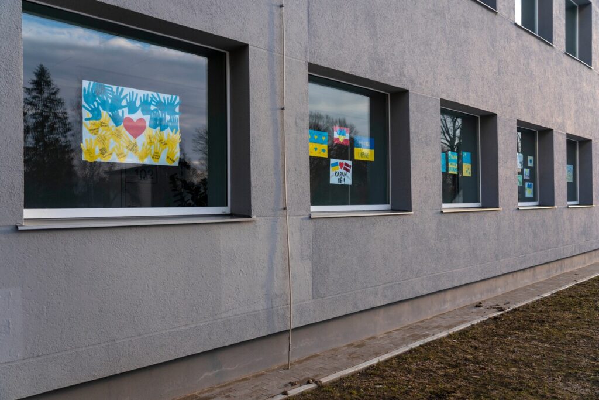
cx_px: 300
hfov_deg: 61.9
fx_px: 499
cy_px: 200
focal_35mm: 30
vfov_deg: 43.6
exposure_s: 1/250
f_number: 4
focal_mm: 30
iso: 125
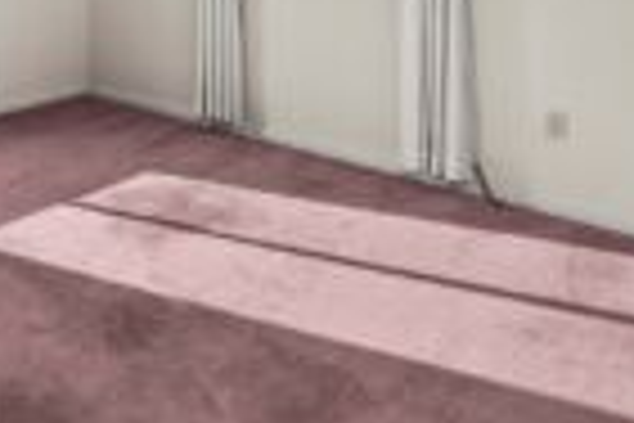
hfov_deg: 47.1
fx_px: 599
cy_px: -79
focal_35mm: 34
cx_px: 9
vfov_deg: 32.5
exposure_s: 1/30
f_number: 6.7
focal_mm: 12
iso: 500
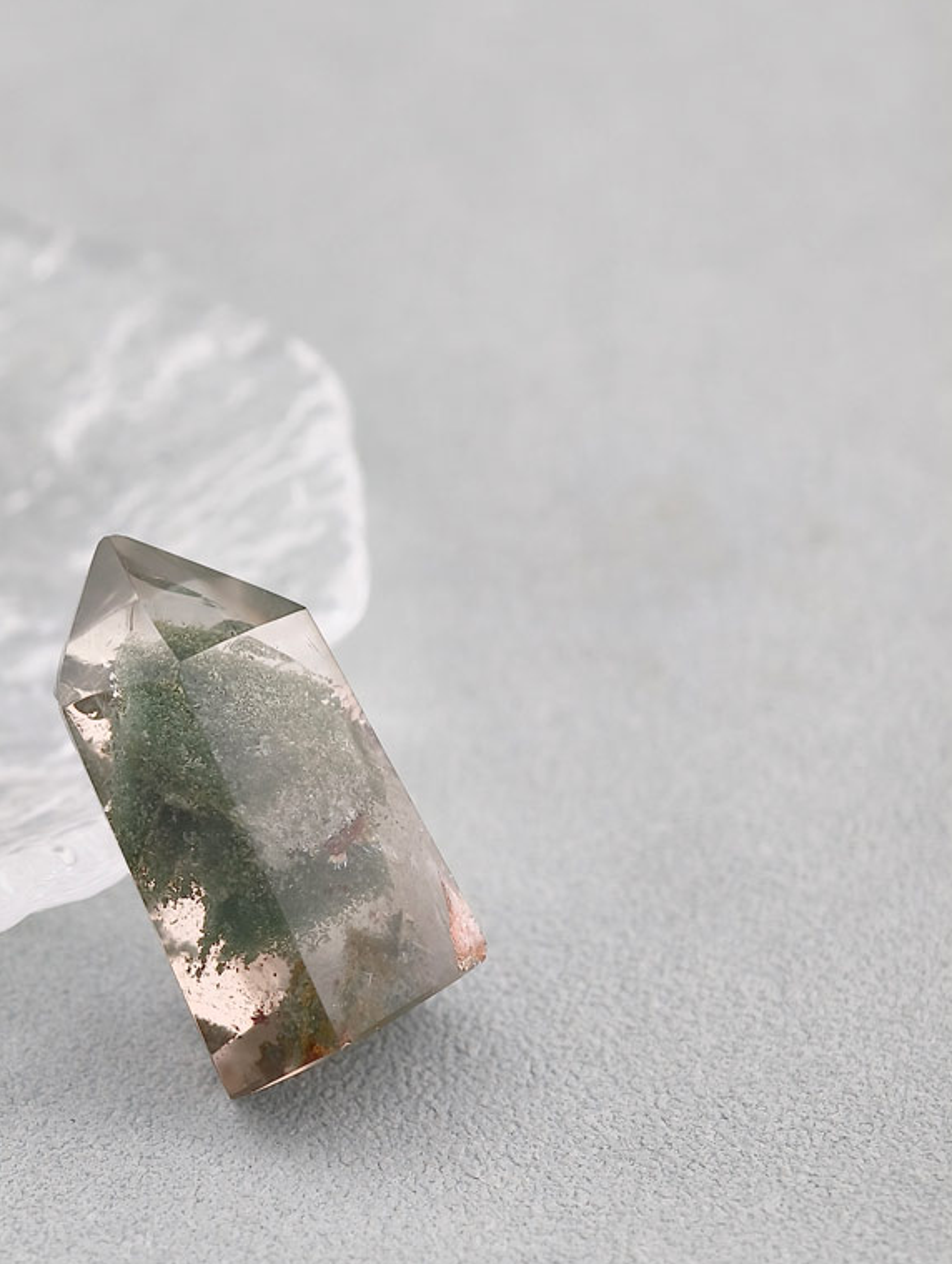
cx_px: 240
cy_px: 661
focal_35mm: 129
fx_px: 4720
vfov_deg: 15.3
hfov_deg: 11.5
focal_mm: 22.48
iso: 125
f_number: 2.67
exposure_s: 1/160
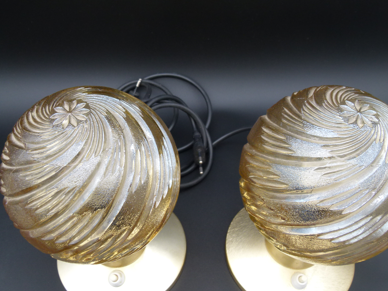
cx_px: 203
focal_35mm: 41
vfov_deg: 35.1
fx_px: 460
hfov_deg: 45.8
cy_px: 137
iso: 100
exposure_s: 1/60
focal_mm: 6.7
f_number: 3.1
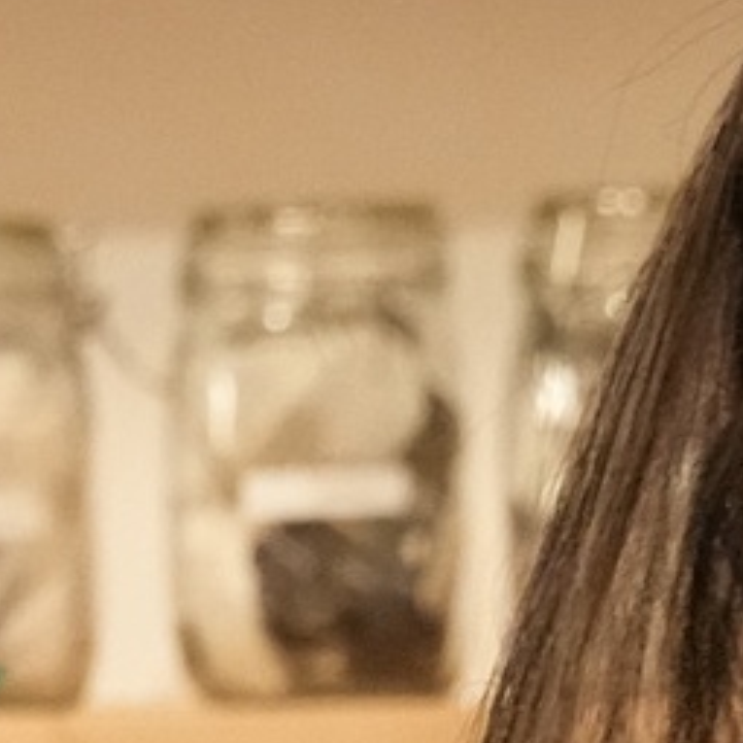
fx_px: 5585
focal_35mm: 230
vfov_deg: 7.2
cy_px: 1649
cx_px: 1311
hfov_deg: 7.4
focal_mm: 48
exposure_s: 1/160
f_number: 5
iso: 6400
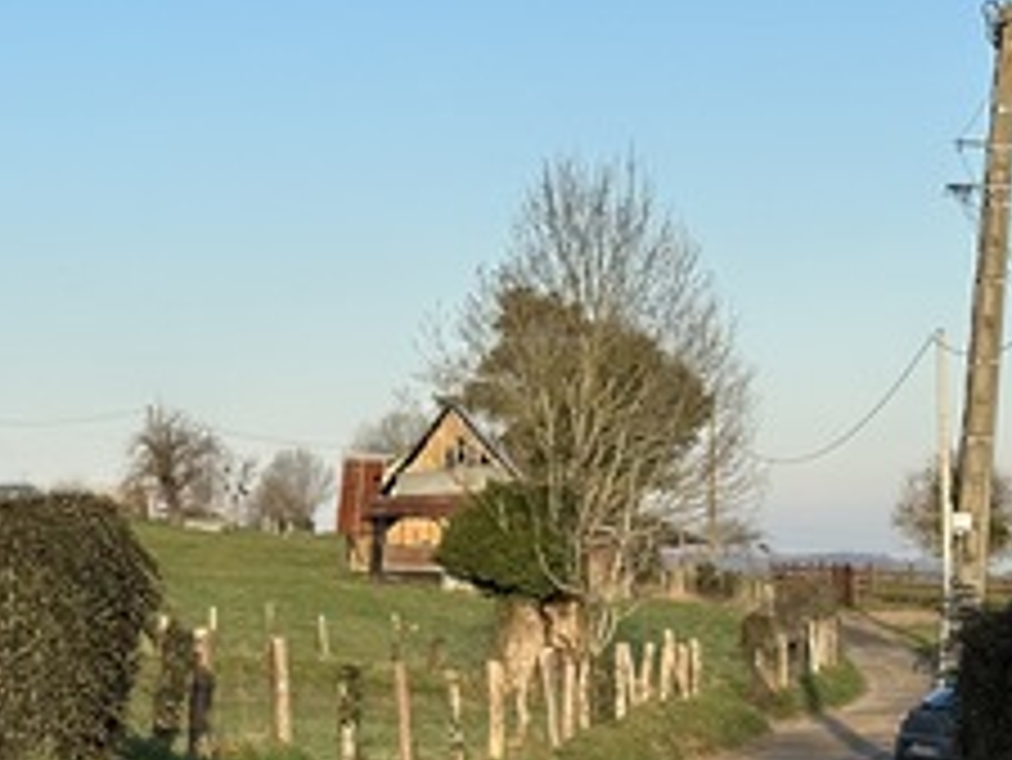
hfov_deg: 15.1
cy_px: 337
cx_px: 4
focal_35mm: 128
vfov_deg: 11.6
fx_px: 3744
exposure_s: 1/2890
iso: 64
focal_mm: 6.86
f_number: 1.78
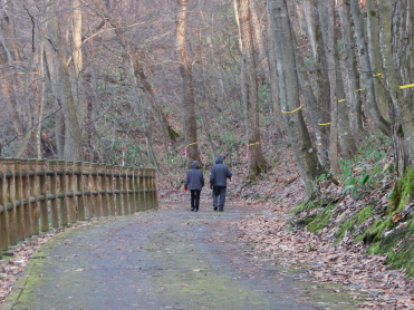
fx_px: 1638
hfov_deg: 14.4
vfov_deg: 10.8
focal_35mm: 137
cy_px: 187
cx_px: 203
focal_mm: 18.9
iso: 200
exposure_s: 1/59
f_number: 3.5
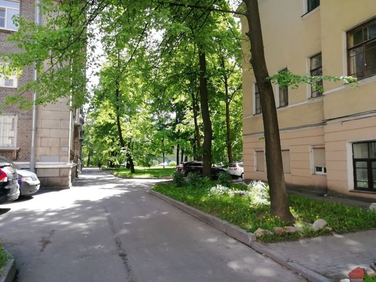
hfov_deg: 67.3
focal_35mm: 26
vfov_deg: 53.1
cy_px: 141
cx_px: 188
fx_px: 282
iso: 50
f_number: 2.2
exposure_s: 1/204
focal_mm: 3.21
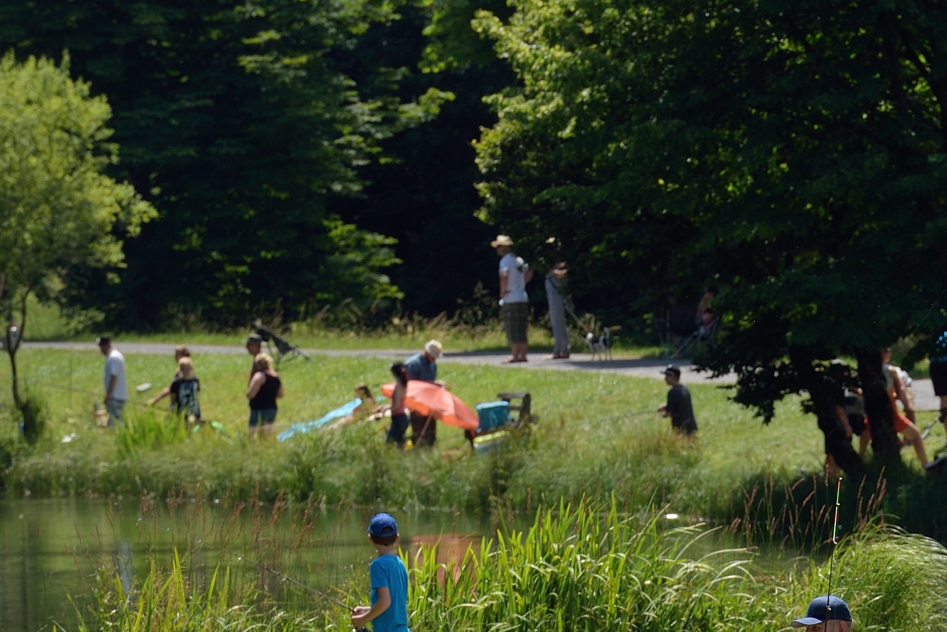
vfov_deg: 2.3
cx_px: 1064
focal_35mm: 607
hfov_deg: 3.4
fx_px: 15972
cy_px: 788
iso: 125
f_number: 8
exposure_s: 1/320
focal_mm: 200
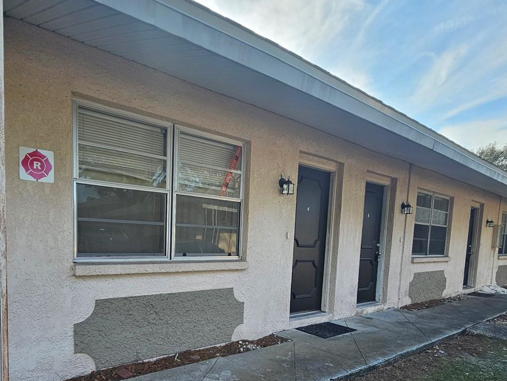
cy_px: 267
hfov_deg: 75.8
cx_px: 212
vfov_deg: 59.0
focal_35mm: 22
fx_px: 322
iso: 50
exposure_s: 1/880
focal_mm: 2.2
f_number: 2.2
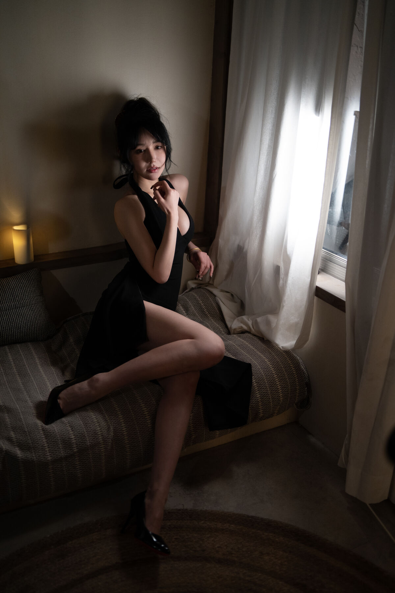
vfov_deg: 54.4
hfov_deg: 37.9
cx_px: 198
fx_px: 576
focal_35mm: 35
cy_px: 296
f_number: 1.4
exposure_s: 1/250
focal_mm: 35
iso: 1250
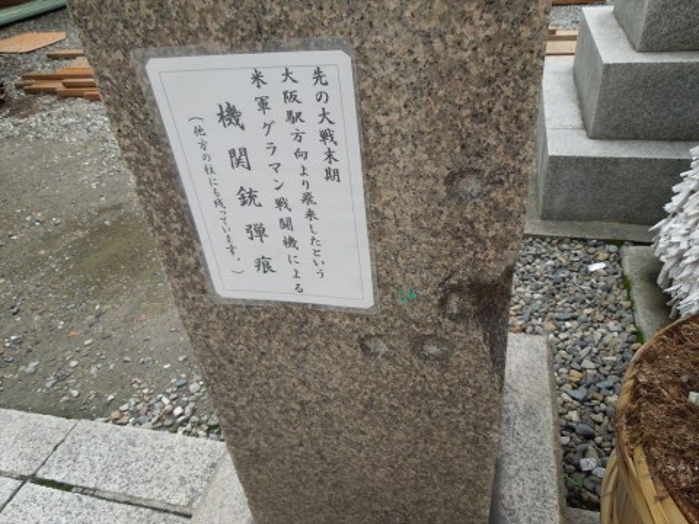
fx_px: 505
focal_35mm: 25
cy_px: 262
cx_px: 350
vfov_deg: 54.9
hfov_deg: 69.4
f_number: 3.3
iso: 100
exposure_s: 1/250
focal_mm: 4.5
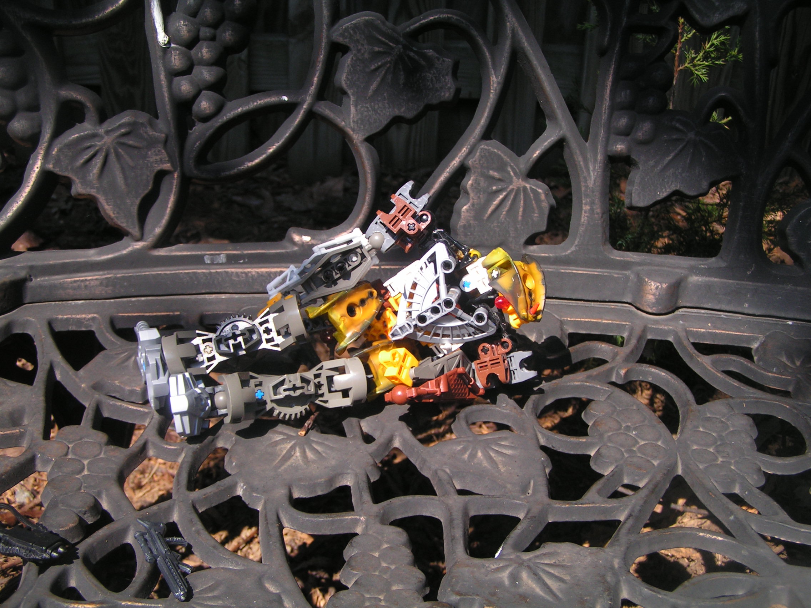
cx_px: 406
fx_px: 1031
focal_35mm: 44
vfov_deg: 32.9
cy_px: 304
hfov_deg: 42.9
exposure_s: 1/500
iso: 50
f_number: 2.8
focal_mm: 7.4
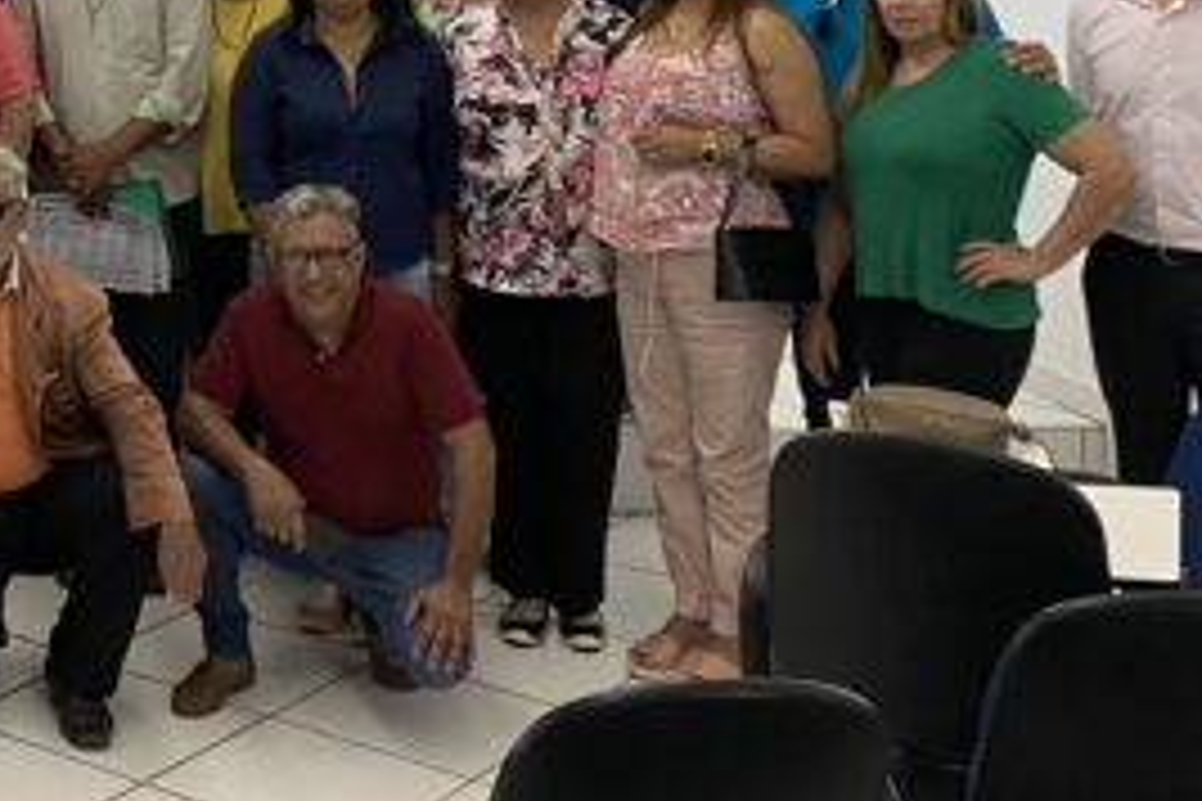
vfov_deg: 16.7
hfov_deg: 24.0
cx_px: -275
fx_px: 2537
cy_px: -304
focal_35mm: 76
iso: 125
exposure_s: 1/60
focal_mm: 4.25
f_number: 1.8
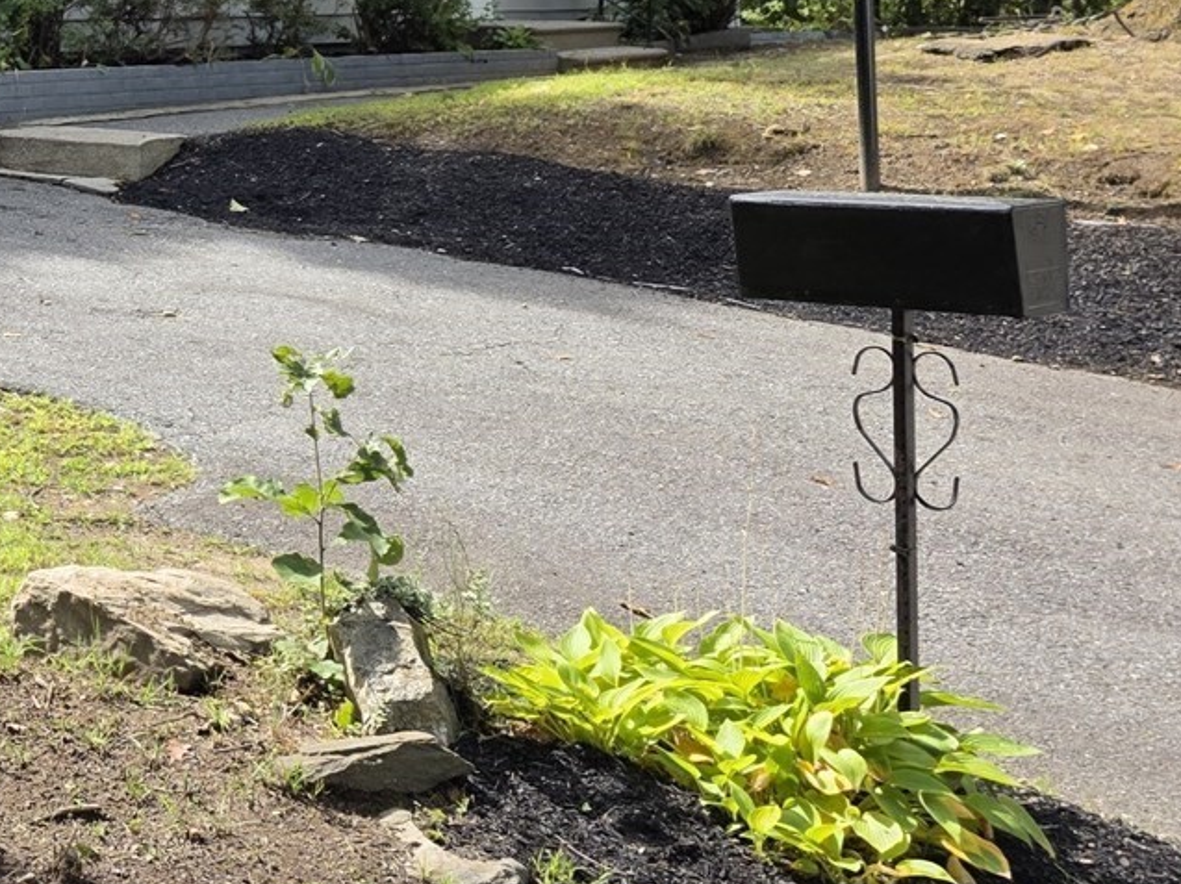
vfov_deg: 18.8
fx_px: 2523
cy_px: -189
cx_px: -528
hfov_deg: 22.3
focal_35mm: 74
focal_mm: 6.3
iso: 80
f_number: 1.7
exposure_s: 1/1789
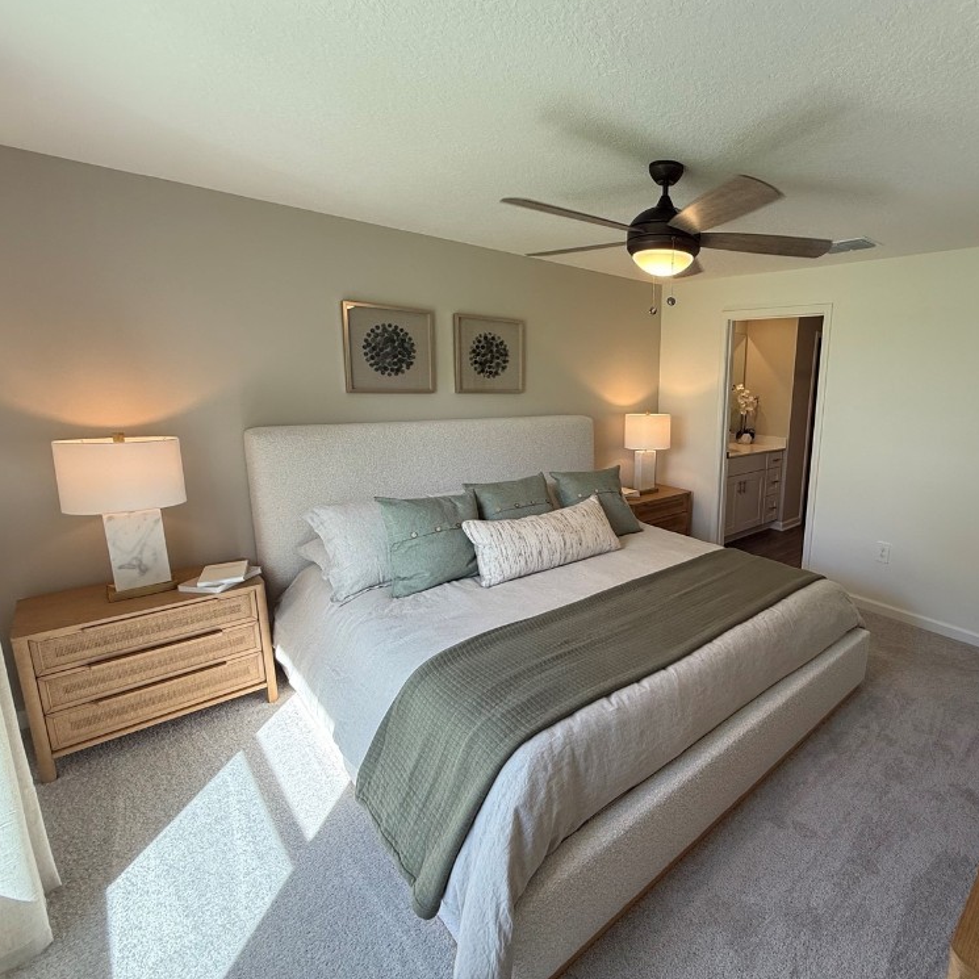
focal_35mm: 17
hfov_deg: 81.2
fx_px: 544
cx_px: 650
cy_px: 477
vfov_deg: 84.0
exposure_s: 1/120
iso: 80
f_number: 2.2
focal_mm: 2.22
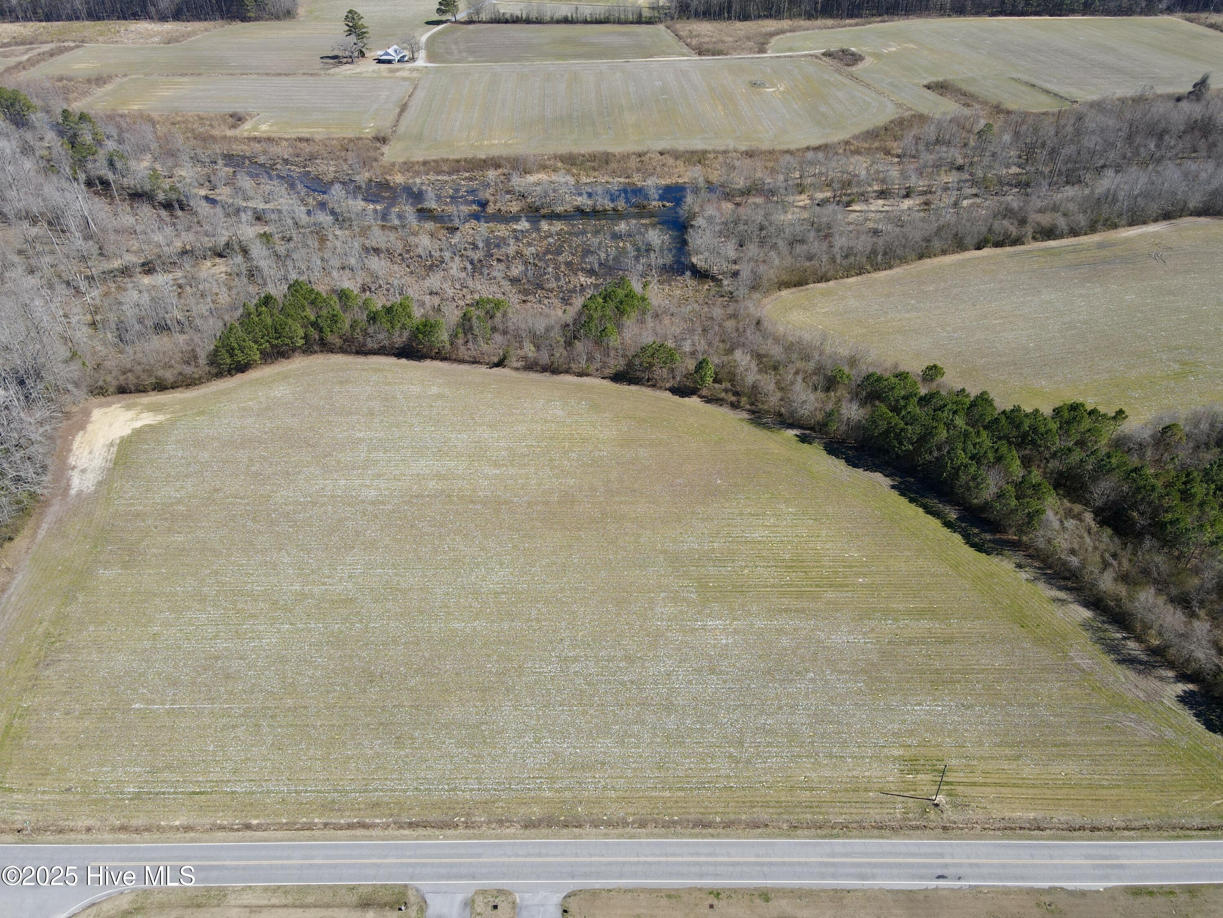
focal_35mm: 24
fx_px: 848
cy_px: 459
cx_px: 612
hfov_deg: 71.6
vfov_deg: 56.8
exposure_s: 1/500
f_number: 2.8
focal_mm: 4.5
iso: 110
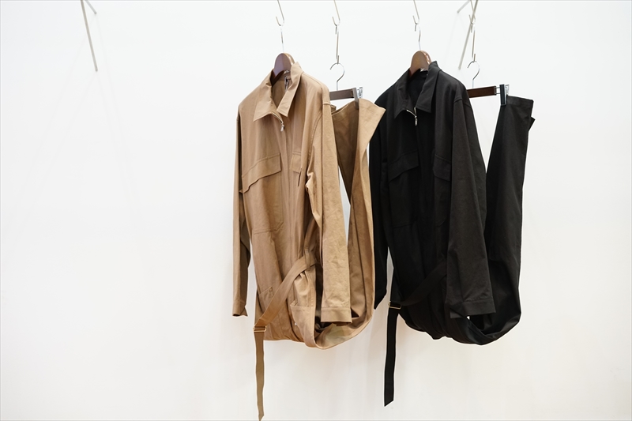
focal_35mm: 55
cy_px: 210
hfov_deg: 36.3
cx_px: 316
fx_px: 965
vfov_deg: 24.6
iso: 1250
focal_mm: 55
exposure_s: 1/60
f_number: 4
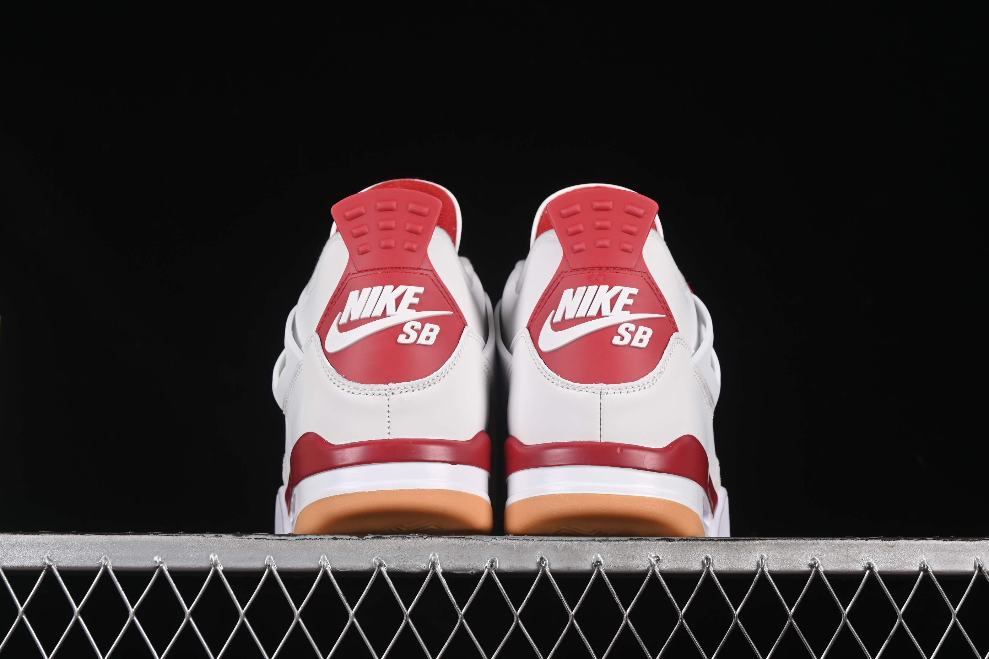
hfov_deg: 27.0
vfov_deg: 18.2
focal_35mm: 75
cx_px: 494
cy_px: 330
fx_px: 2060
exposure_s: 1/80
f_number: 8
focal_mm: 50
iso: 160
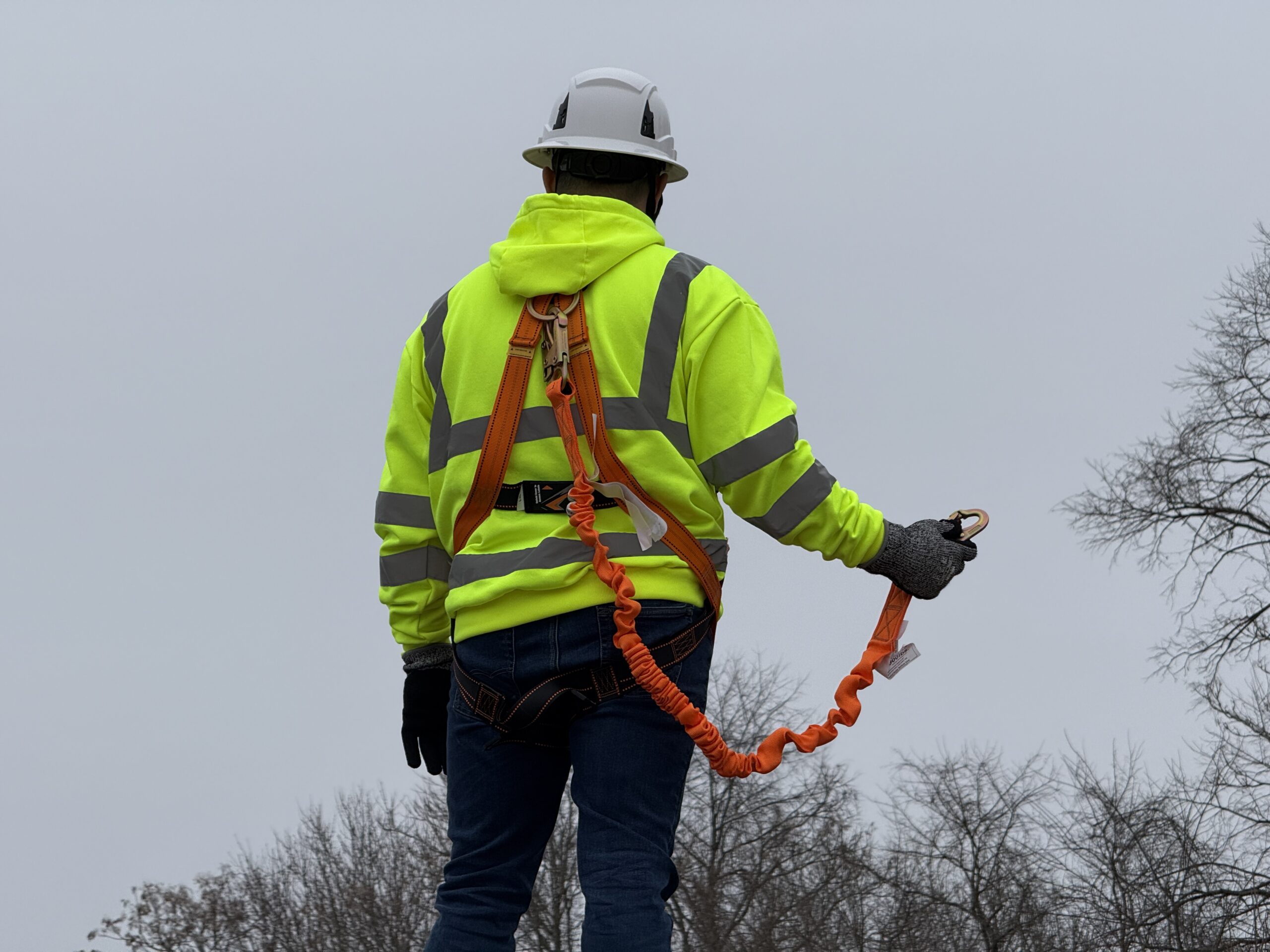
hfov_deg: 16.4
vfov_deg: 12.3
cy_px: 476
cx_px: 635
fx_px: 4403
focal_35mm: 120
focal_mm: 15.66
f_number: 2.8
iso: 64
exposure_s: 1/1395
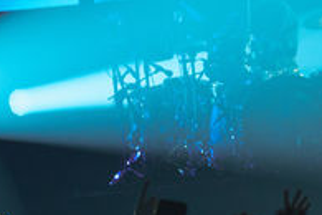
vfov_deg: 3.0
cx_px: 431
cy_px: 12
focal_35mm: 462
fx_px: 4132
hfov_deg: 4.4
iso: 1250
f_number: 5
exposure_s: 1/400
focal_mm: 150
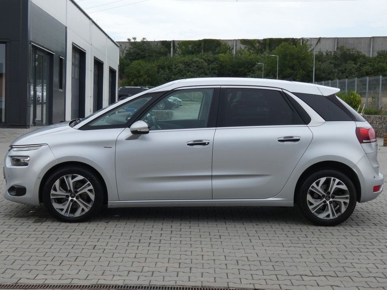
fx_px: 648
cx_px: 194
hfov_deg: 33.2
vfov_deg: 25.2
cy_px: 145
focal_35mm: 58
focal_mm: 10.4
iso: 80
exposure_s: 1/160
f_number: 5.6
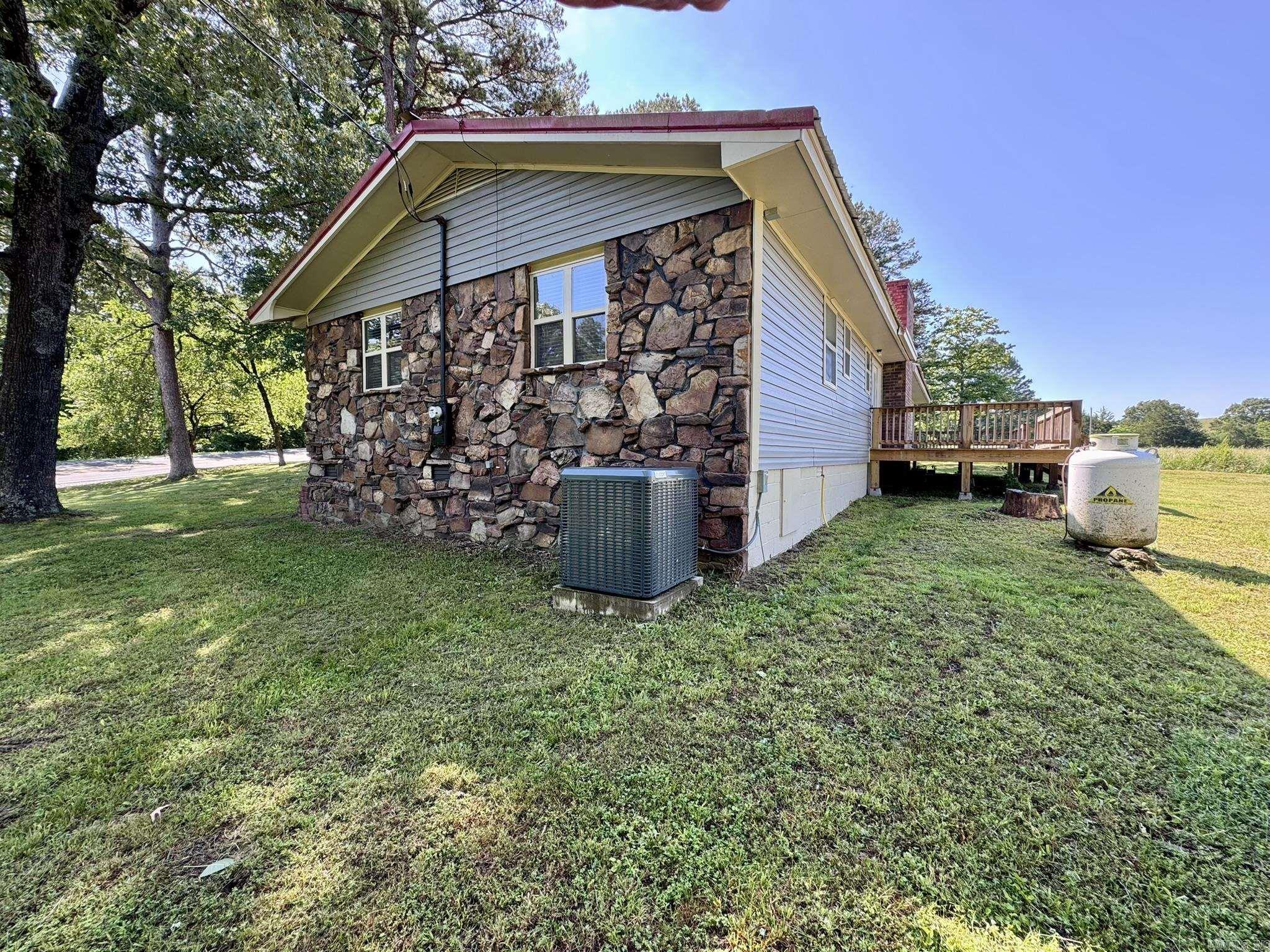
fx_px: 514
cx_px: 635
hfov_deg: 102.1
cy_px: 476
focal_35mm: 14
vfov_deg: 85.7
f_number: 2.2
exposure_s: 1/116
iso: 40
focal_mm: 2.22
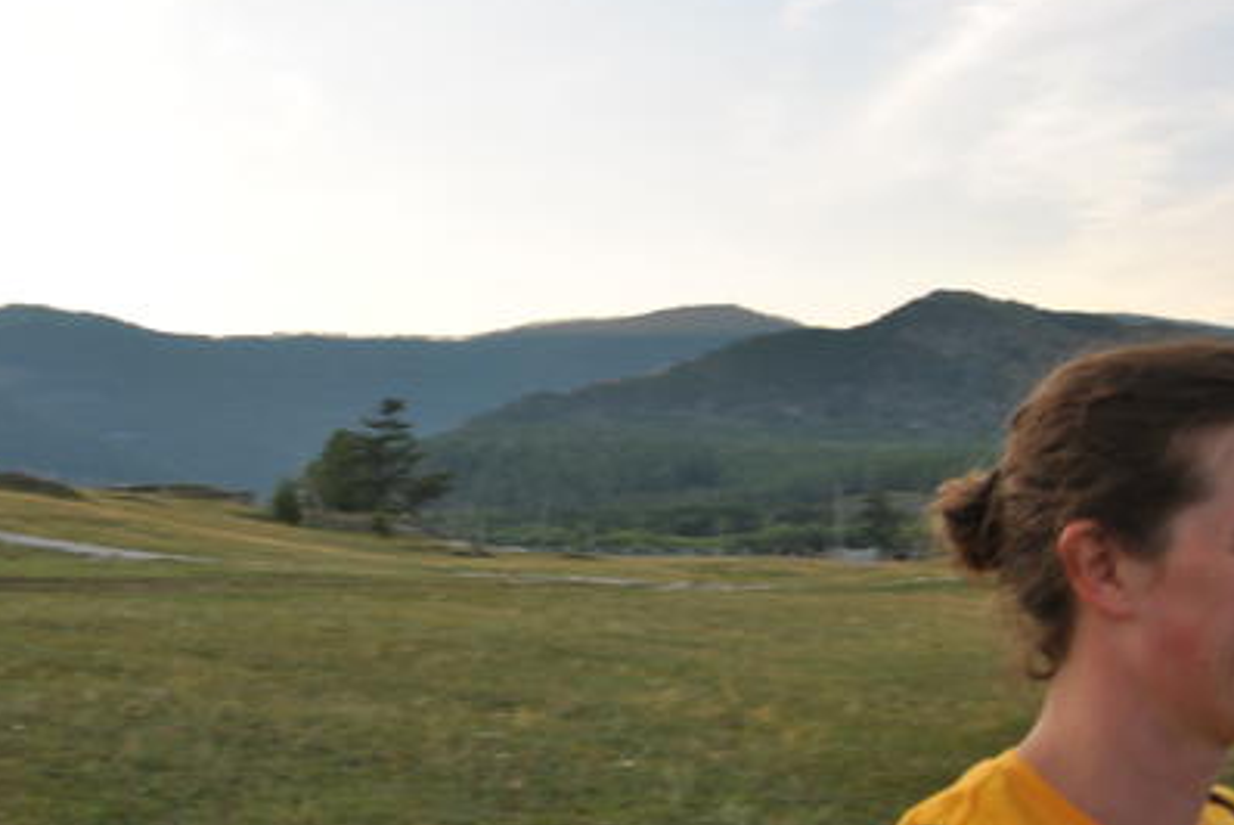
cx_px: 422
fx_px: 1571
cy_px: 347
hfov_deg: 42.4
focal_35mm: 46
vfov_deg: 29.4
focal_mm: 19
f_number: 5.6
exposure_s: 1/125
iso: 100
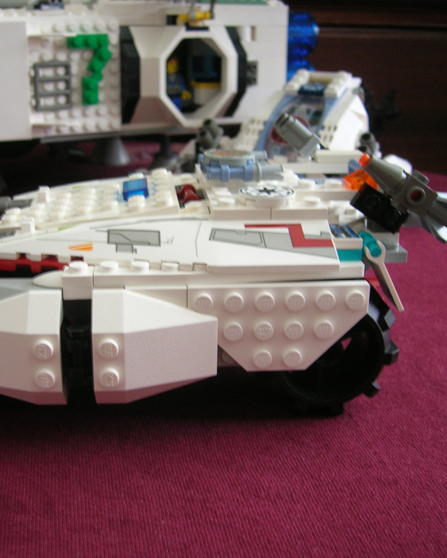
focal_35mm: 45
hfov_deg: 33.2
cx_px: 163
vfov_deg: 41.2
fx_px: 744
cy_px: 277
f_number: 2.9
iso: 72
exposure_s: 1/4.4
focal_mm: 5.7
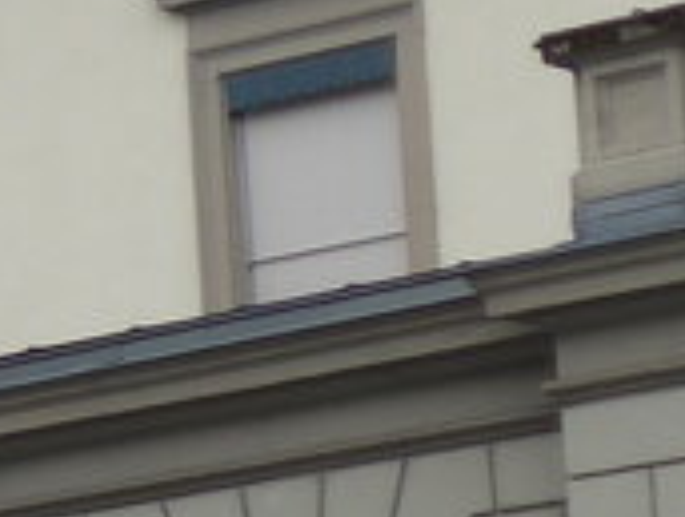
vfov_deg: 5.2
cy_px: 633
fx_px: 5691
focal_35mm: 287
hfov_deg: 6.1
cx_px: -1670
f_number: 2.8
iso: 80
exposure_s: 1/500
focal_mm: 8.4
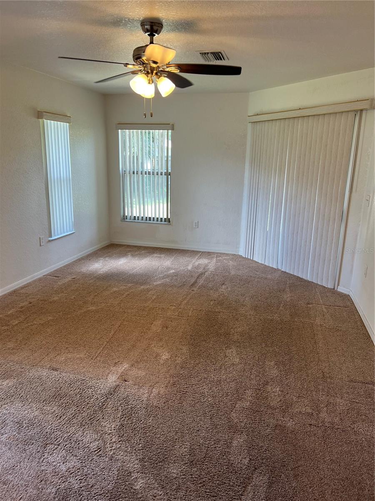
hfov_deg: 53.1
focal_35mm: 26
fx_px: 376
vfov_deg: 67.3
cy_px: 250
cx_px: 188
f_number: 1.5
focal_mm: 5.7
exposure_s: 1/120
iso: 80
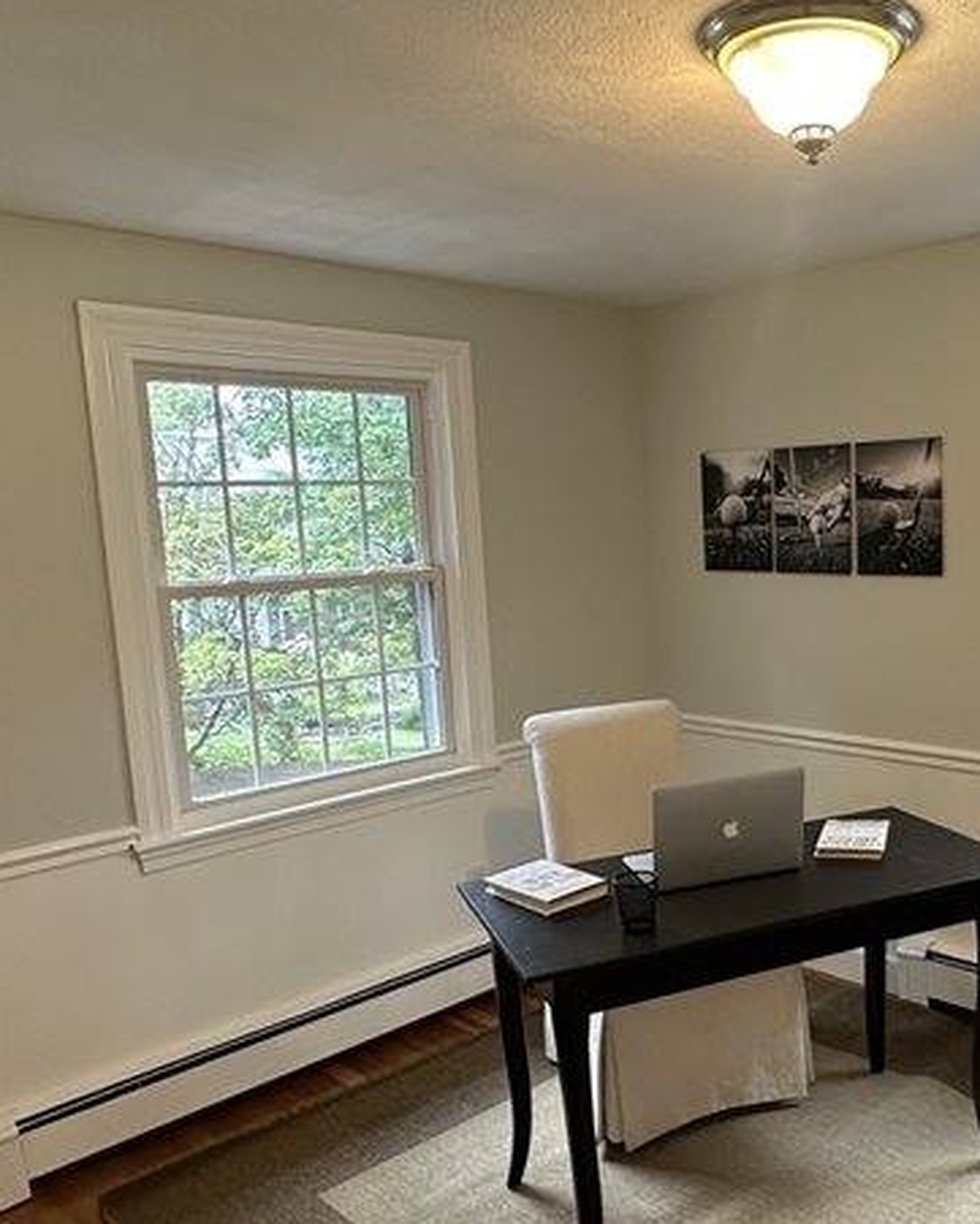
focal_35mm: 31
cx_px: 774
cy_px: 665
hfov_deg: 45.0
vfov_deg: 57.1
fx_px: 1124
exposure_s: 1/120
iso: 250
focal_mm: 2.22
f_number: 2.2
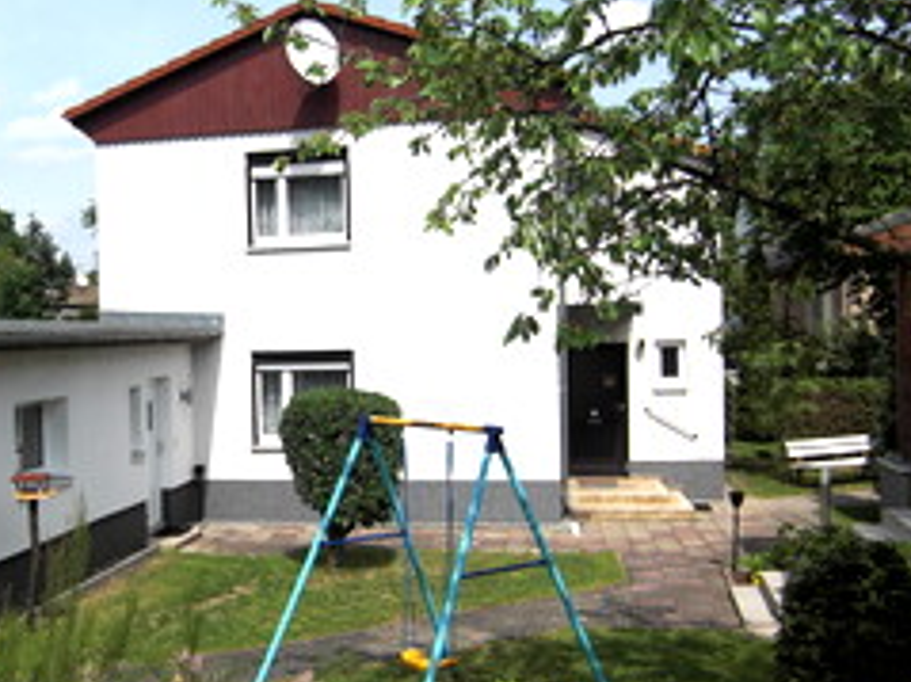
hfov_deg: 41.1
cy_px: 366
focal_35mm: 45
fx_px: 1184
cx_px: 252
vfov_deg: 32.1
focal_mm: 4.9
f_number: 7
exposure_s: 1/200
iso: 50
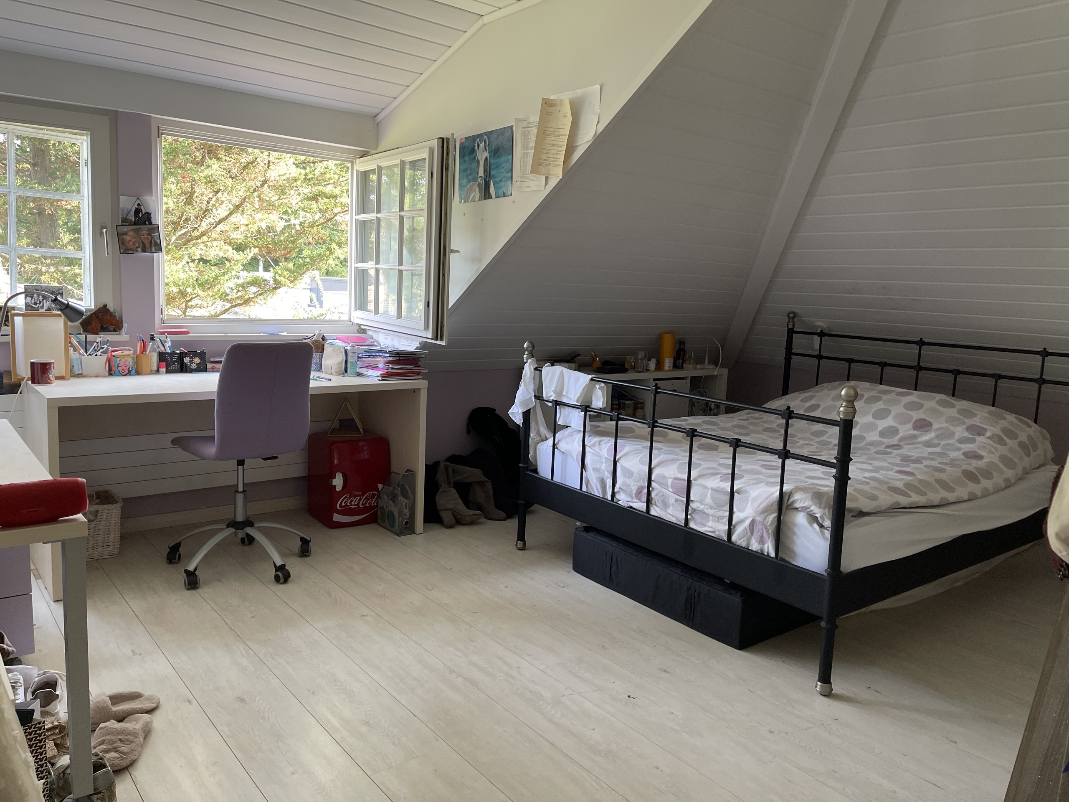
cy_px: 401
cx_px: 534
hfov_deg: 67.3
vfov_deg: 53.1
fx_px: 803
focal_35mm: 26
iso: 125
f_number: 1.6
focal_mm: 5.1
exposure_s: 1/103
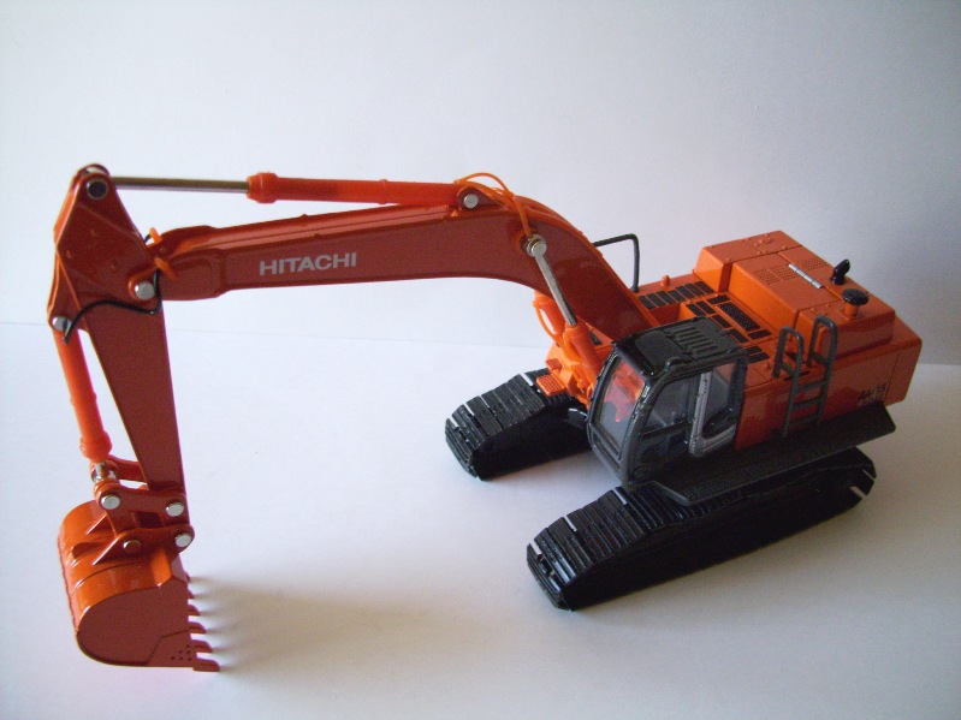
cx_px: 480
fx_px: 944
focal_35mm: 34
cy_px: 360
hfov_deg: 54.0
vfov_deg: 41.8
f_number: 2.9
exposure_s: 1/30
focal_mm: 5.7
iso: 125
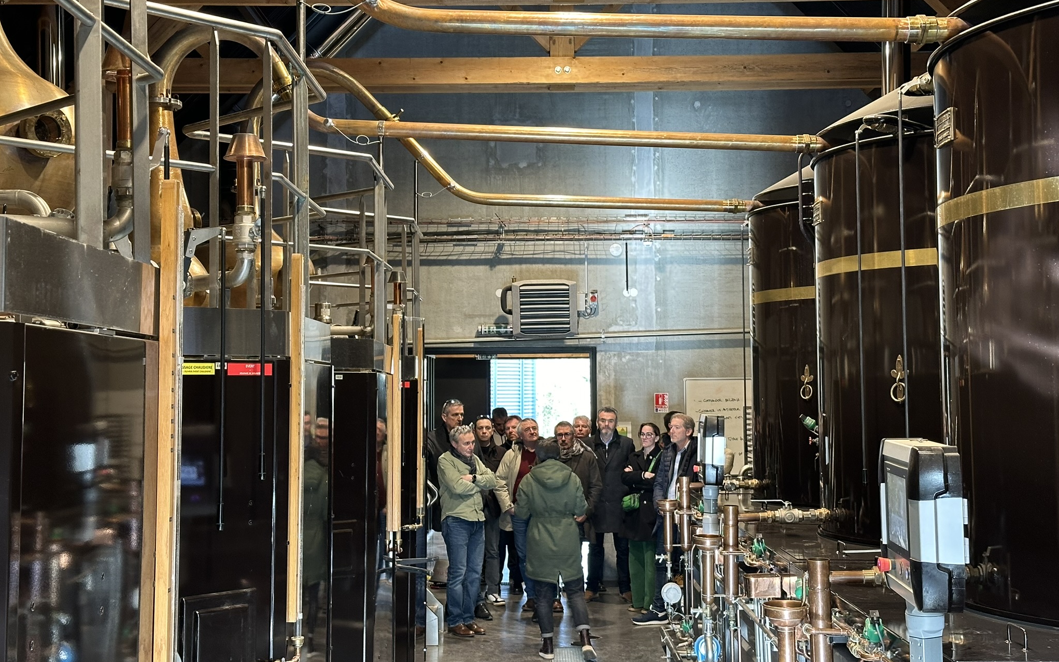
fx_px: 1472
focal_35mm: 51
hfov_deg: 39.6
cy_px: 284
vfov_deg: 25.3
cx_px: 530
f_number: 1.78
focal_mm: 6.86
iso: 160
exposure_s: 1/60
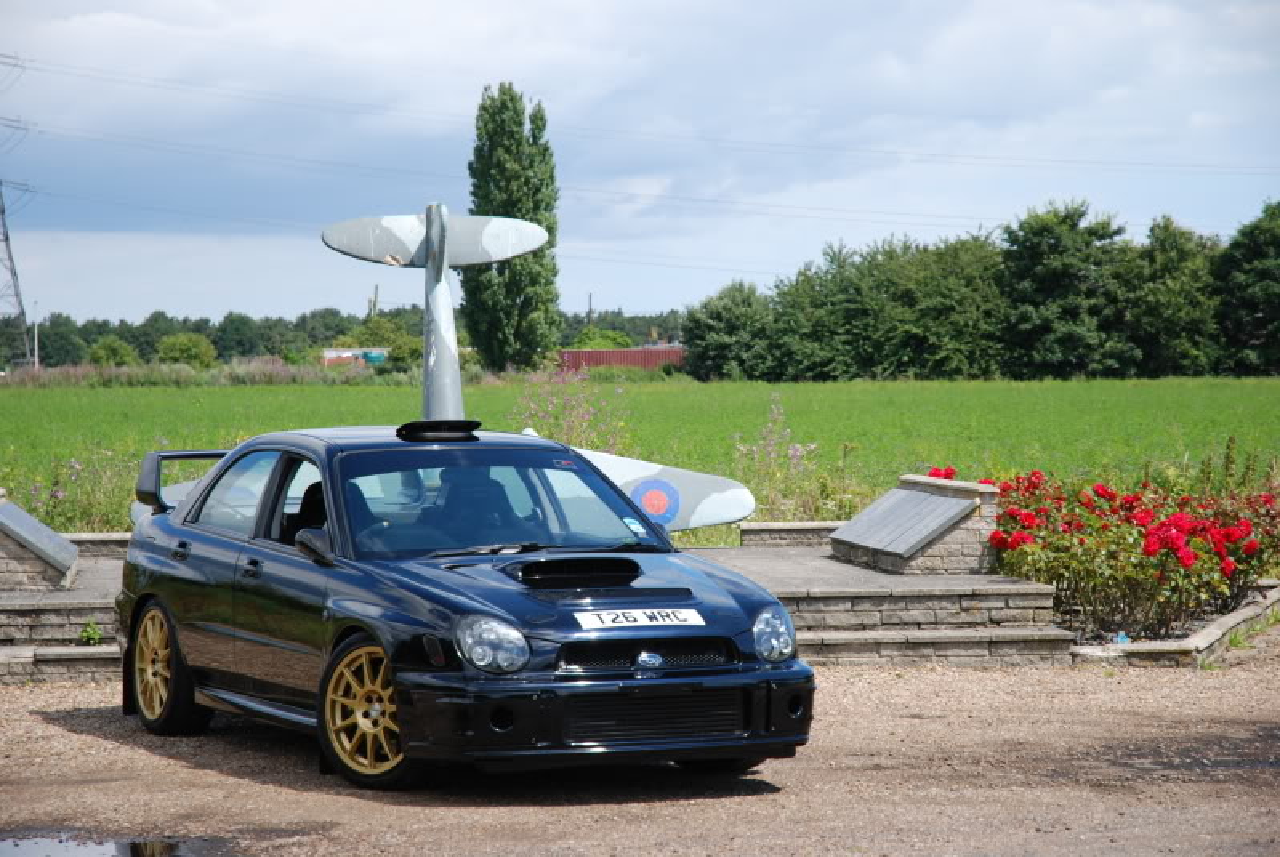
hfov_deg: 19.4
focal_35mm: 105
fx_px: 3738
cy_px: 428
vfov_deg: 13.1
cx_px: 640
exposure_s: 1/400
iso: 100
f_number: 4.5
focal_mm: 70
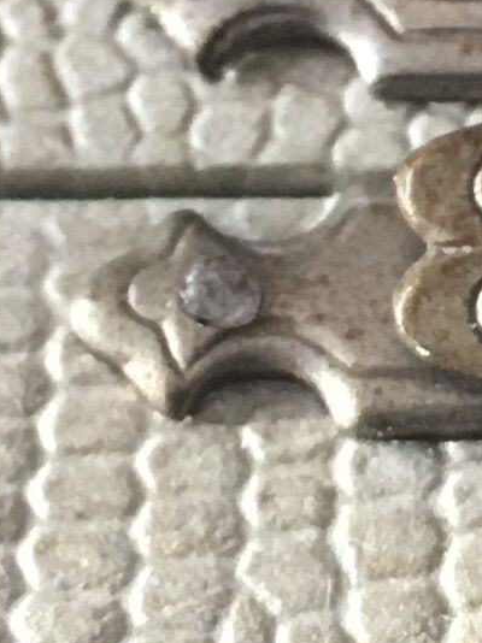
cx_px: 637
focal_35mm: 219
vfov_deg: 9.0
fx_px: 4069
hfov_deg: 6.7
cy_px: 120
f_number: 2.2
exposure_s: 1/33
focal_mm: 4.15
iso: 64
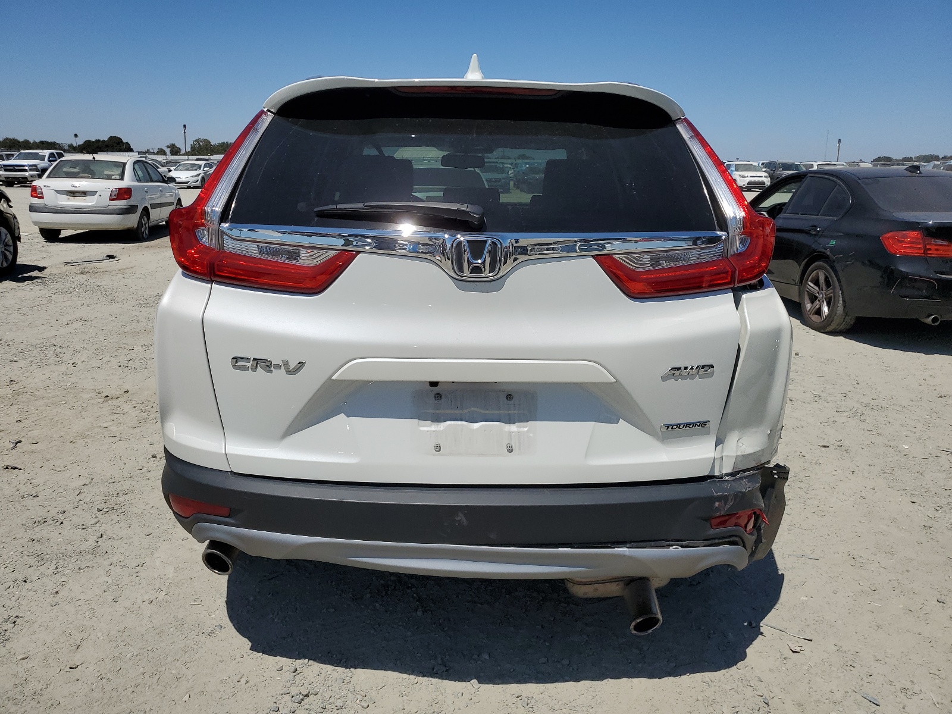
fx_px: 715
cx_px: 476
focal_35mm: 26
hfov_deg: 67.3
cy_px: 357
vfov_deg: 53.1
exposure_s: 1/10000
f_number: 1.5
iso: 51
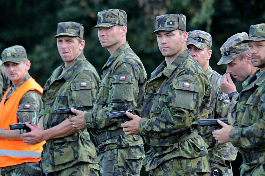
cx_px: 132
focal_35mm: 495
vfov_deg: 2.8
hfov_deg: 4.2
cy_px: 88
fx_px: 3639
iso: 500
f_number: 5.3
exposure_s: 1/250
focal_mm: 330
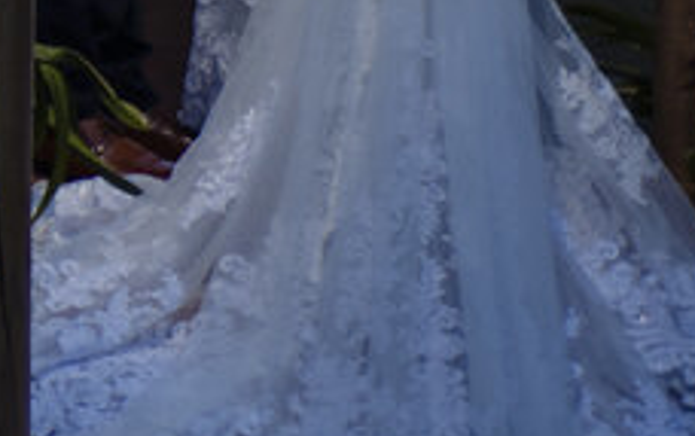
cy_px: -230
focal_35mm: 268
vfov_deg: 4.9
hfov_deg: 7.4
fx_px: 5081
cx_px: -847
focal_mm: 50
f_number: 1.8
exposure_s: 1/640
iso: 100
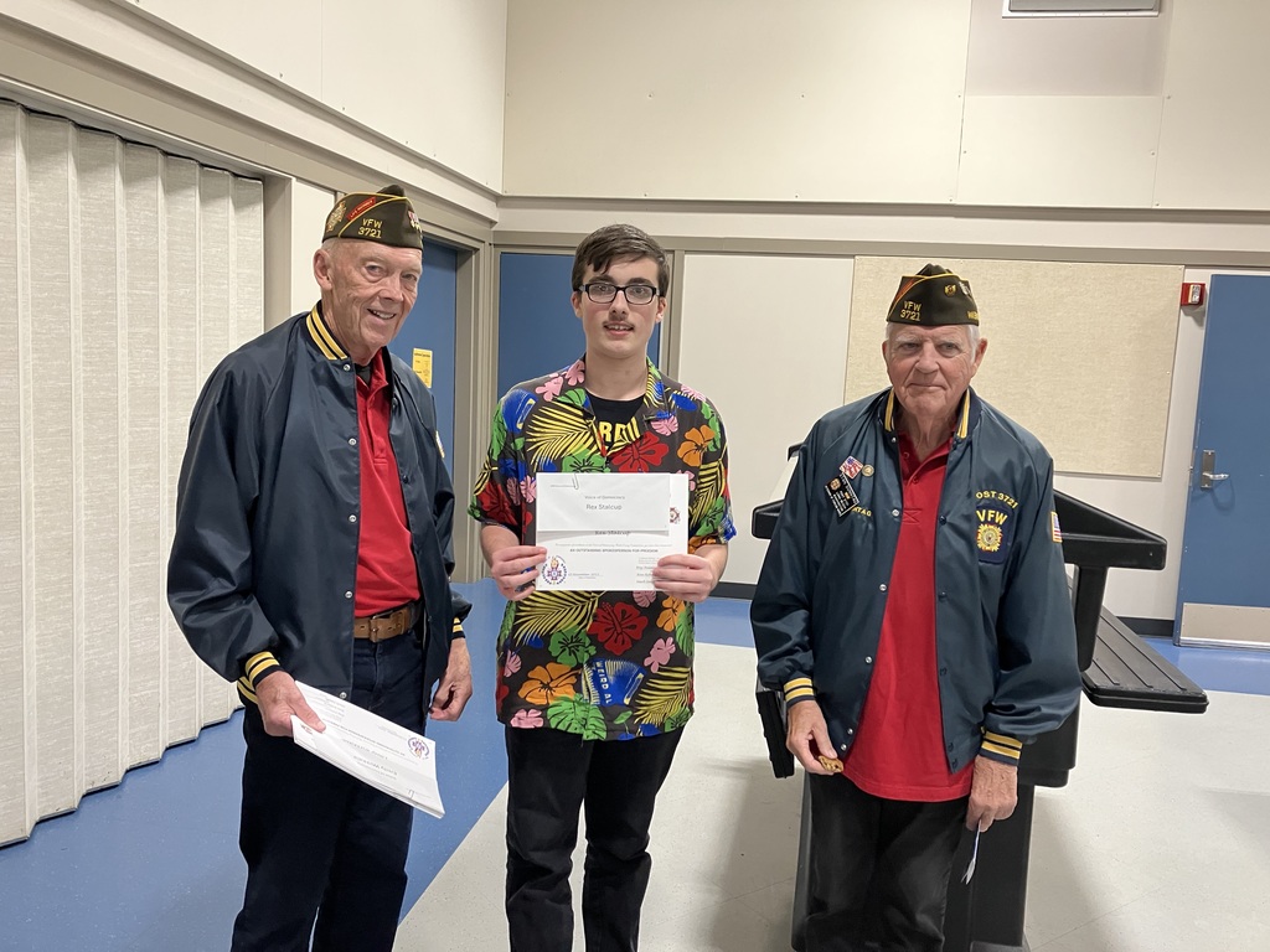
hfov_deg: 63.4
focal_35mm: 28
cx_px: 635
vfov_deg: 49.7
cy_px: 476
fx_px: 1027
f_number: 1.8
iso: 160
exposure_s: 1/60
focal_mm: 3.99
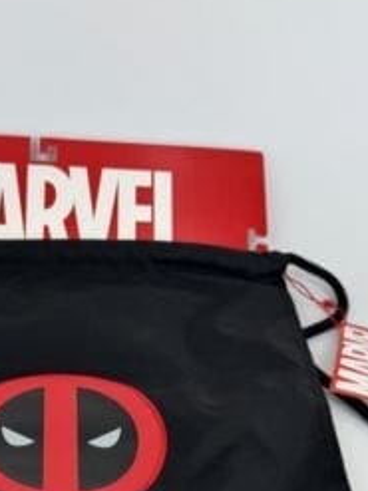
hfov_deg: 22.1
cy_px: 444
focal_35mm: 65
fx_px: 922
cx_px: 42
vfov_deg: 28.6
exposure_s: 1/730
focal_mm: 6.76
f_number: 1.78
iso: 80
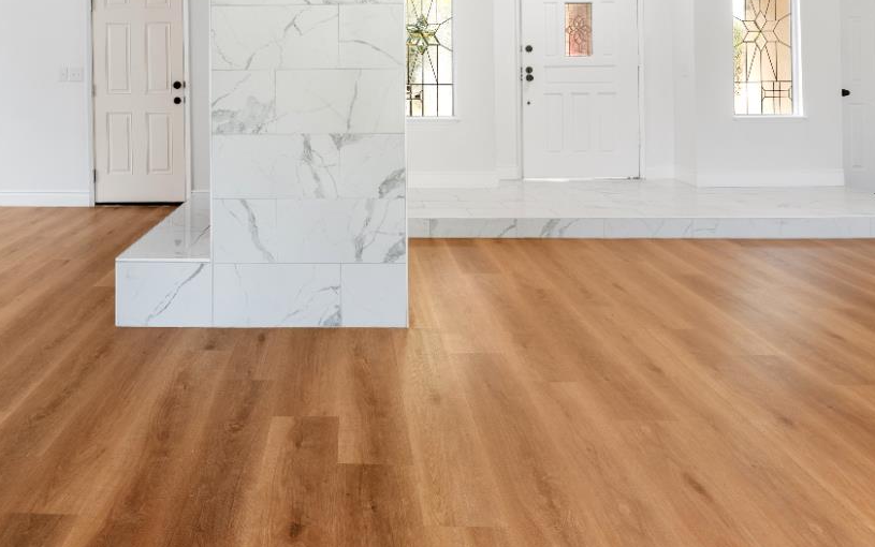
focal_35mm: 31
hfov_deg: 60.1
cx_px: 301
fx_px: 738
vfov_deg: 38.1
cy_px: 59
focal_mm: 11
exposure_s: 1
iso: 100
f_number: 8
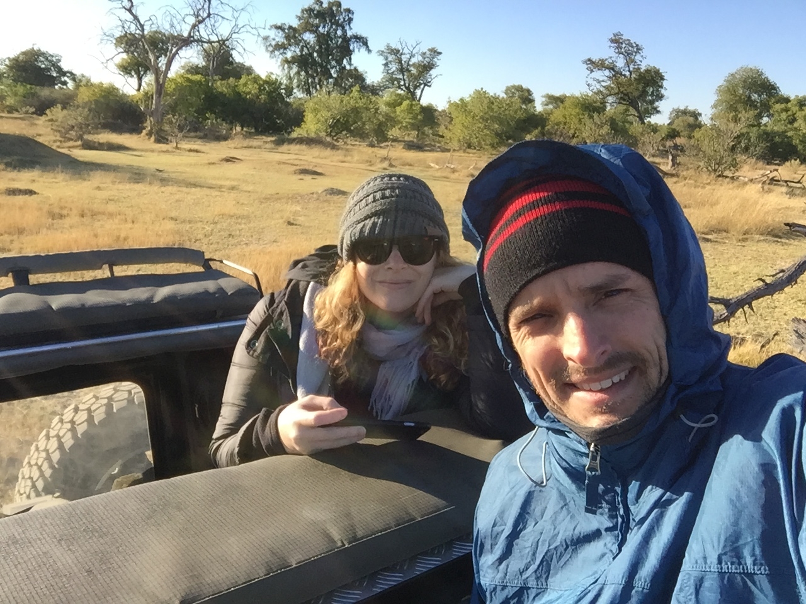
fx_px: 722
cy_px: 302
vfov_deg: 45.4
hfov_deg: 58.4
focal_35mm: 31
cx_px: 403
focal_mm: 2.65
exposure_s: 1/529
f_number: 2.2
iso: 32
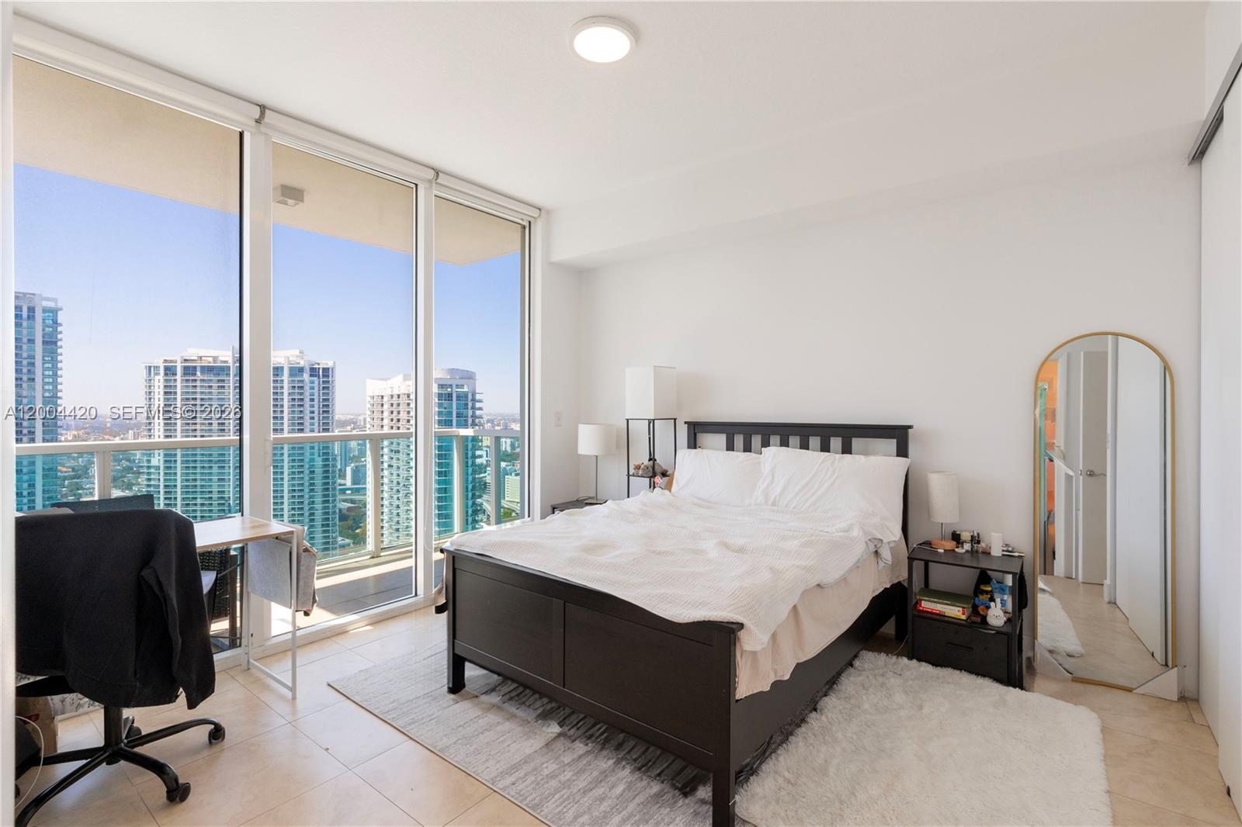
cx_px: 621
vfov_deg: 72.0
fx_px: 569
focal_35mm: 16
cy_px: 414
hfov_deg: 95.0
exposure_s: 1/60
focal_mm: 11
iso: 250
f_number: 7.1
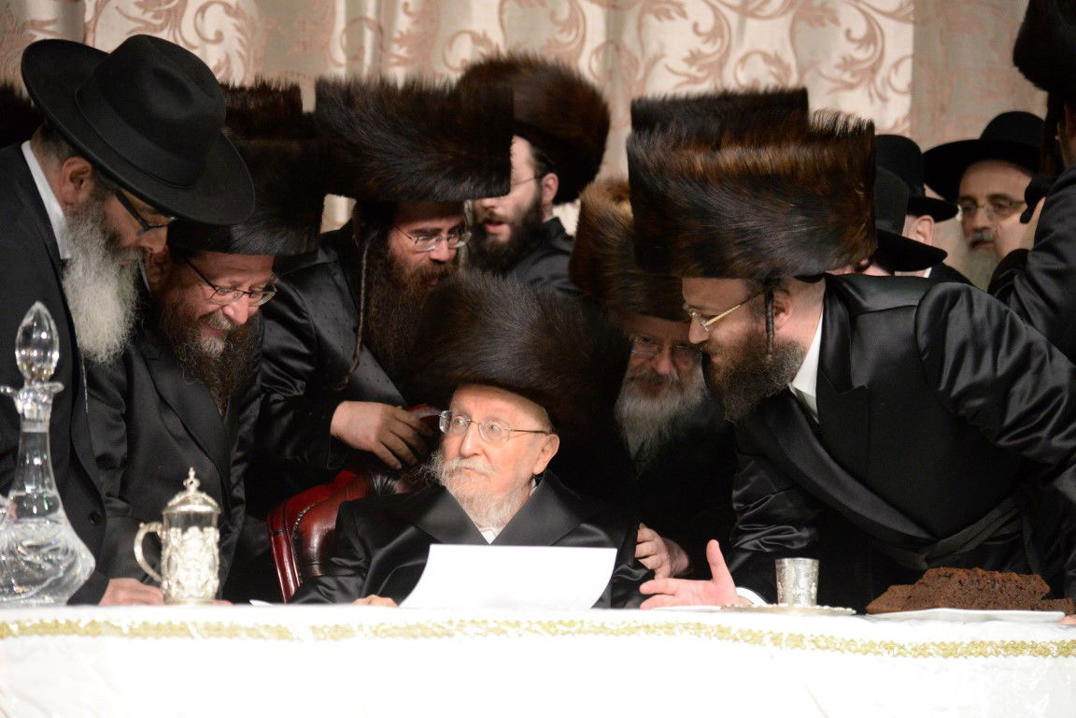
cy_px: 359
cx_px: 538
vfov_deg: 11.4
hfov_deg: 17.1
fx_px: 3586
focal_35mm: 120
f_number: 4
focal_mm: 120
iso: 5000
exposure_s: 1/200
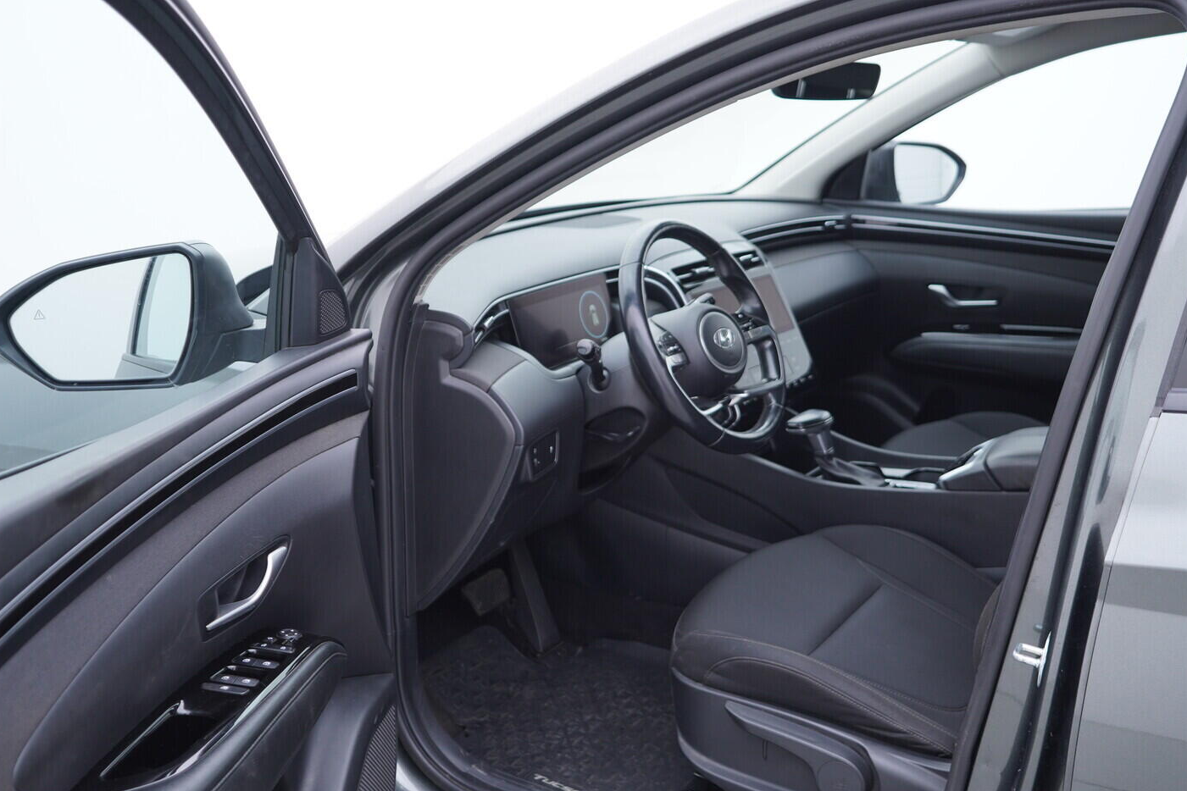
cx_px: 599
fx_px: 1220
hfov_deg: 51.9
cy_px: 392
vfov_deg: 35.9
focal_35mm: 37
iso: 125
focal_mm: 24
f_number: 2.8
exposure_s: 1/40
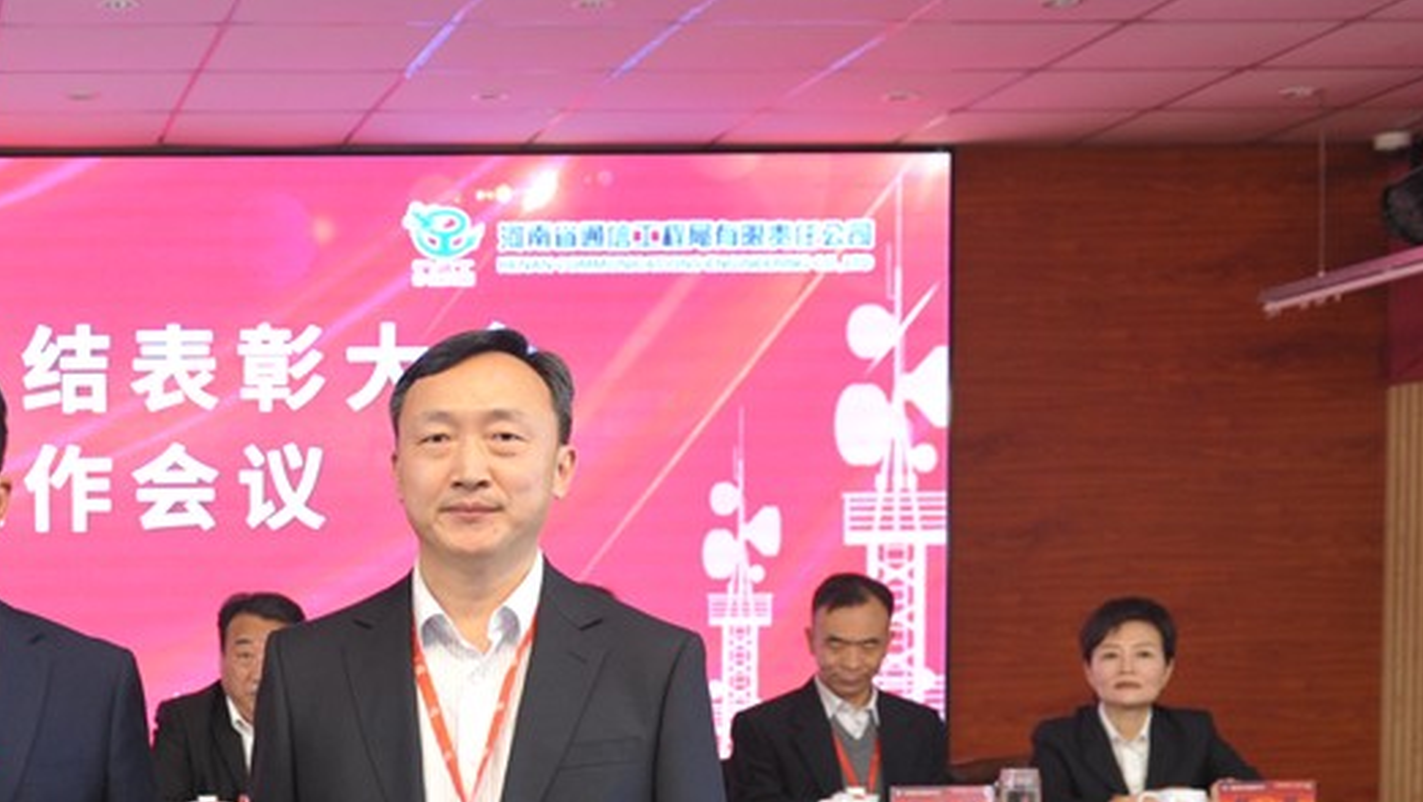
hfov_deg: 25.9
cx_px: -52
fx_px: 2906
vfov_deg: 15.4
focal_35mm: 77
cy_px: 824
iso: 1000
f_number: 5
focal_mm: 32
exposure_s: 1/60
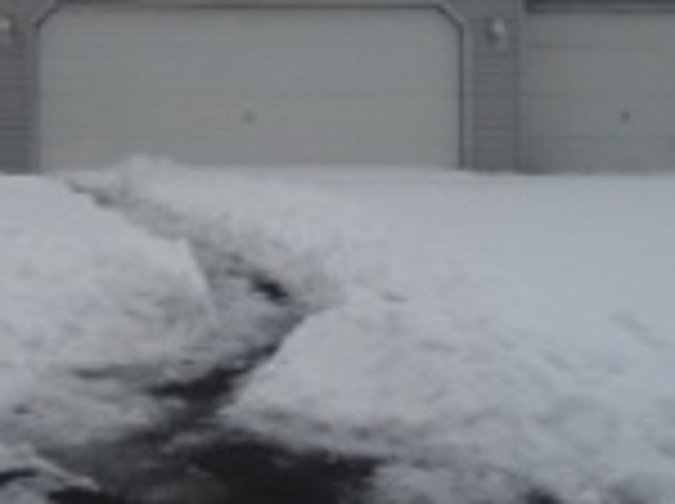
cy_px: 68
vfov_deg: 17.9
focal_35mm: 81
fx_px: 1577
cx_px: 162
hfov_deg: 23.9
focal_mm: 4.28
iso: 50
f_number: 2.4
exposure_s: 1/703
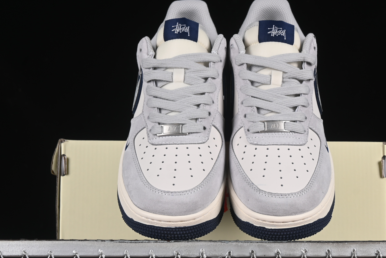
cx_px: 226
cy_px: 148
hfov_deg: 23.1
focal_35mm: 88
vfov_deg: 15.5
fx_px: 943
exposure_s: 1/80
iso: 160
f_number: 8
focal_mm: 50
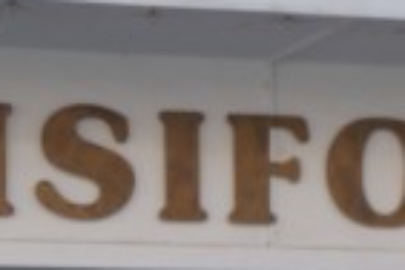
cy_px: 448
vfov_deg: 6.1
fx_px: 2504
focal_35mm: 223
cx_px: 202
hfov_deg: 9.2
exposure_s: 1/200
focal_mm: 29
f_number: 6.3
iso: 100
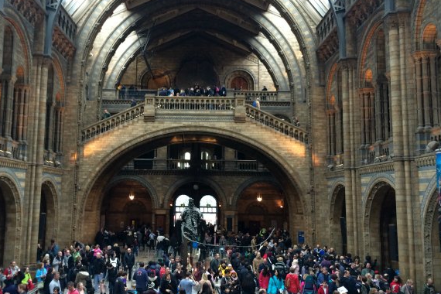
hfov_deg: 53.0
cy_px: 137
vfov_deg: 36.9
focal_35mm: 36
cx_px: 191
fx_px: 441
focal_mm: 4.15
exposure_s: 1/30
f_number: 2.2
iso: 80
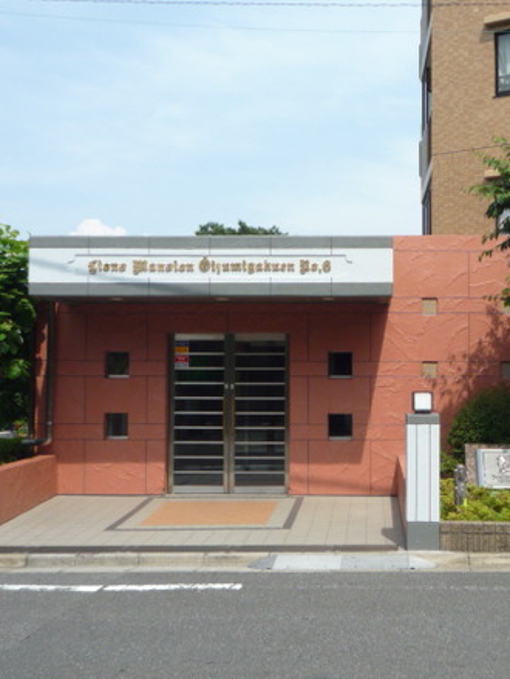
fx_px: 884
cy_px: 335
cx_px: 352
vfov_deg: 42.1
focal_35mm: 45
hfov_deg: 31.8
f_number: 4
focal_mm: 4.4
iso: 100
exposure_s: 1/800
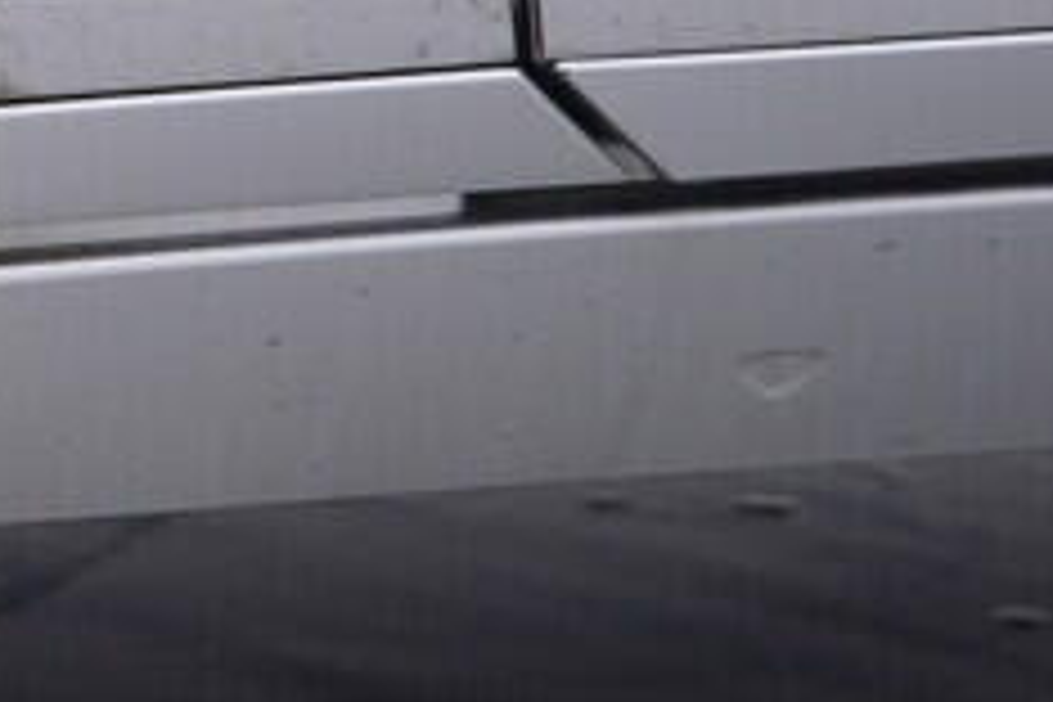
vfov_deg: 6.1
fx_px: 6493
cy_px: -266
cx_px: -1971
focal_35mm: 222
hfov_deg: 8.1
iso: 125
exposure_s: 1/80
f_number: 4
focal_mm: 24
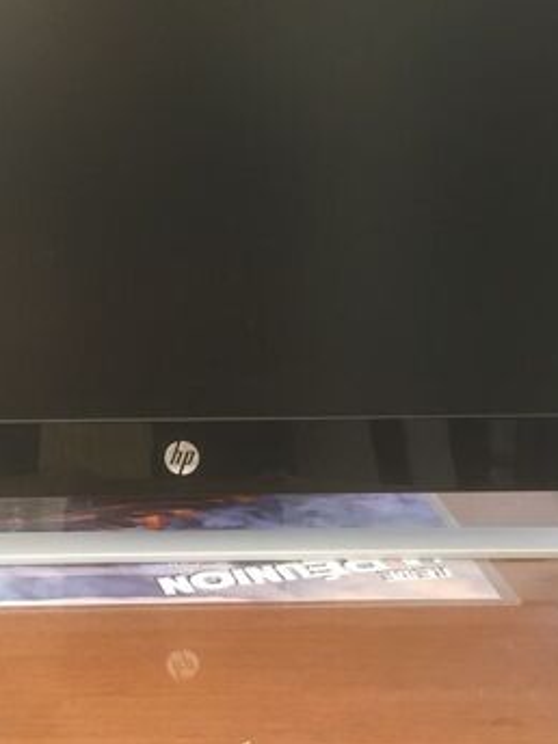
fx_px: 1161
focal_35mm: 54
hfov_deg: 26.8
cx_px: 171
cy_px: 337
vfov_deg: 35.5
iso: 200
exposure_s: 1/33
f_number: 2.2
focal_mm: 4.15
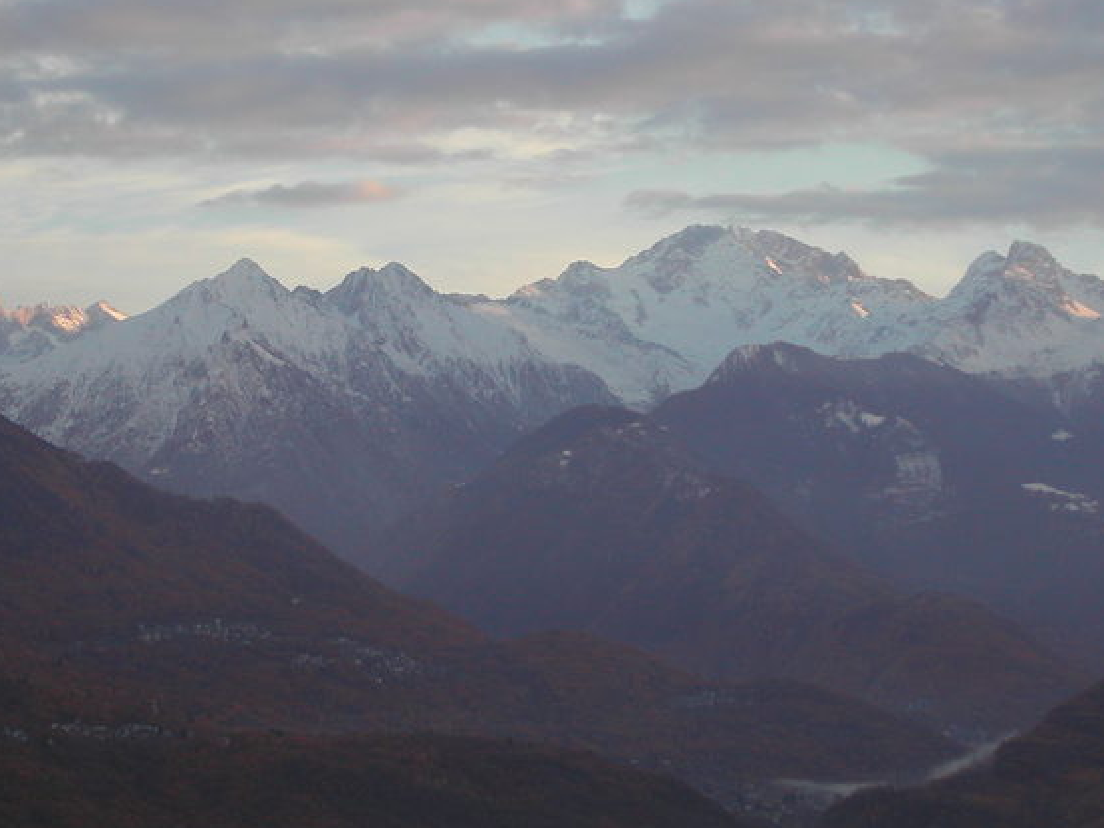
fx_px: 3508
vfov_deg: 13.5
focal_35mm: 110
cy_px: 389
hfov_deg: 17.9
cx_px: 552
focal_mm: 21.6
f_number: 4.8
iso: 100
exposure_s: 1/122
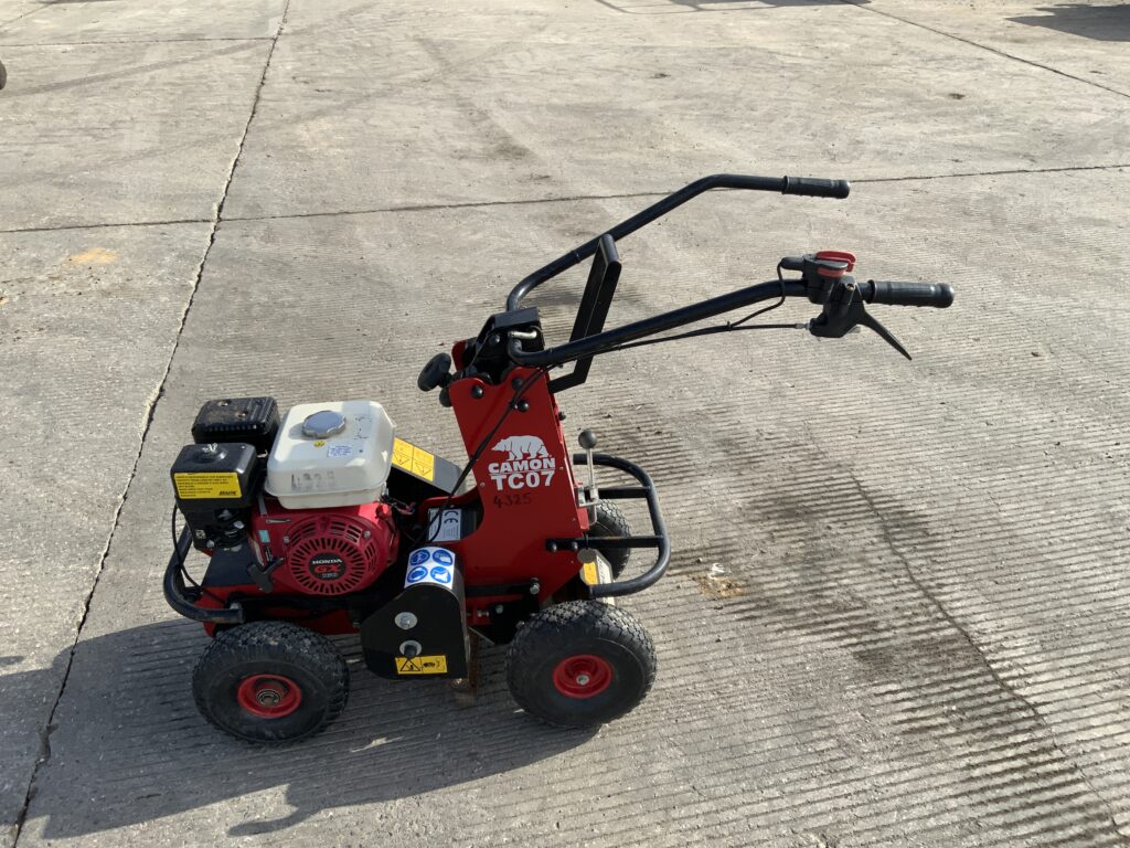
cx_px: 565
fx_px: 947
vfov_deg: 48.2
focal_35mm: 29
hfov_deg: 61.7
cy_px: 424
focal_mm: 3
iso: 16
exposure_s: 1/1221
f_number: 1.8
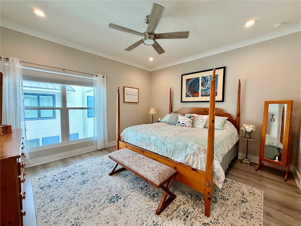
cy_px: 113
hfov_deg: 102.1
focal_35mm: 14
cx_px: 150
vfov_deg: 85.7
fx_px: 122
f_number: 2.2
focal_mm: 2.22
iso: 160
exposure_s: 1/120
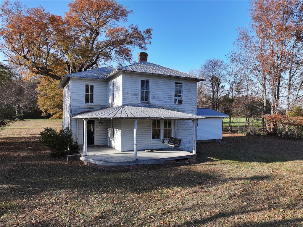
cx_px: 152
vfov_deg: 56.8
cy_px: 114
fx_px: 210
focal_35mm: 24
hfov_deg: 71.6
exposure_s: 1/60
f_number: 2.8
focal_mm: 12.29
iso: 150
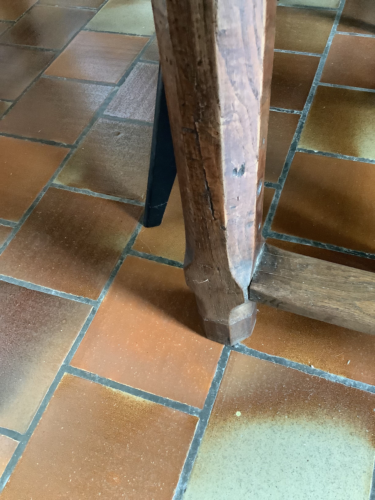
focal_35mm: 31
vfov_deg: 58.4
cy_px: 250
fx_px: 448
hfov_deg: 45.4
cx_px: 188
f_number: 2.4
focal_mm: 3.3
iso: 500
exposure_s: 1/25
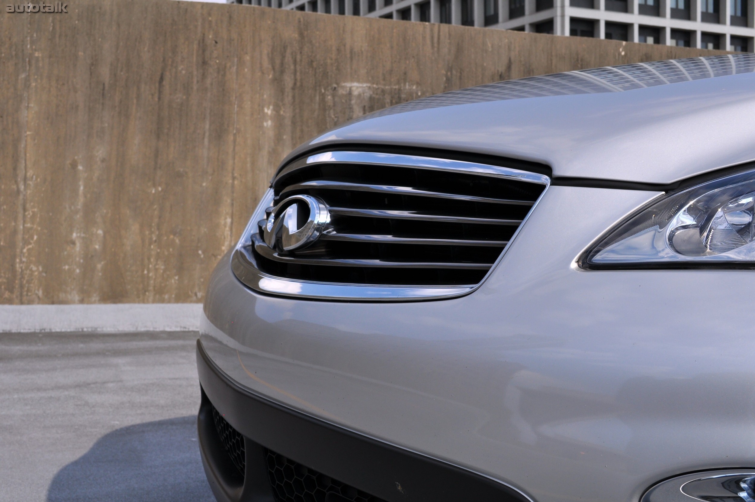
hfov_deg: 45.0
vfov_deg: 30.8
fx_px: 911
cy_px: 251
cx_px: 378
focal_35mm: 44
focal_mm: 29
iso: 200
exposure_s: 1/400
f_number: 10
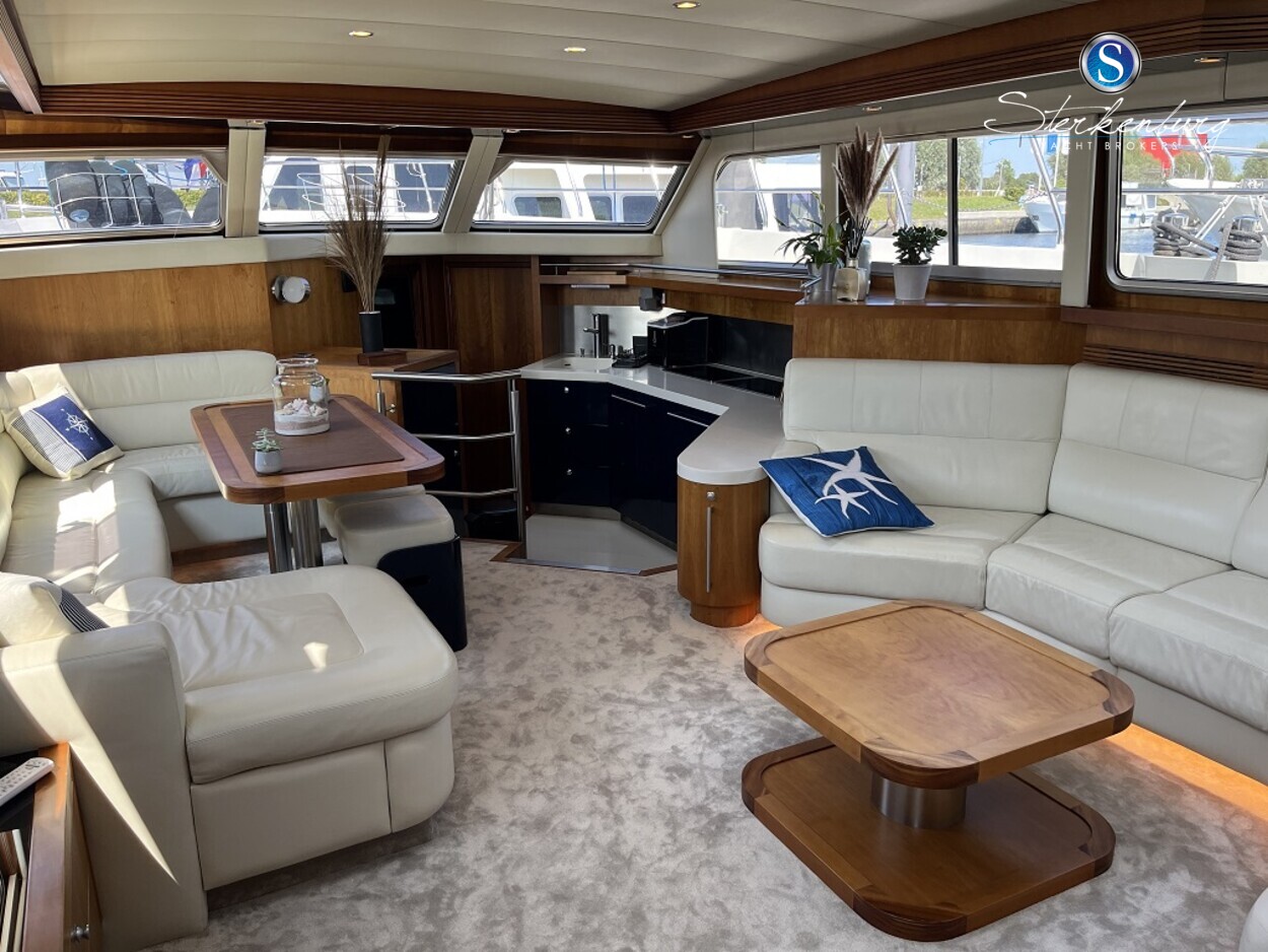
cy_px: 476
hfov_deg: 67.3
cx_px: 634
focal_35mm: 26
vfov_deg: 53.1
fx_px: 953
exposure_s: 1/121
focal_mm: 5.1
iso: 80
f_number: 1.6
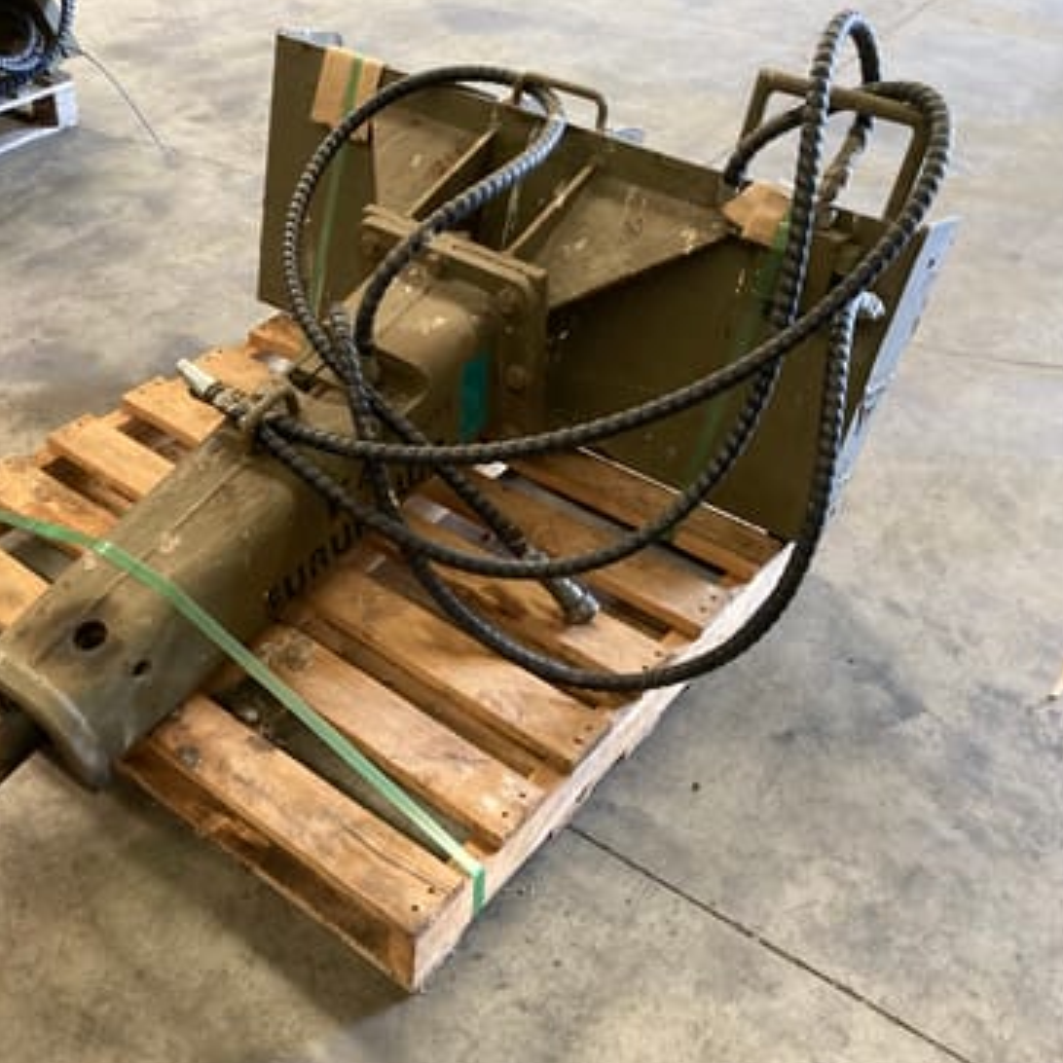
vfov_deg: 48.5
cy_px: 536
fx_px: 1181
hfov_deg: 47.6
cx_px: 345
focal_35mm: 34
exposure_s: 1/50
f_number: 1.8
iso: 250
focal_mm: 3.99
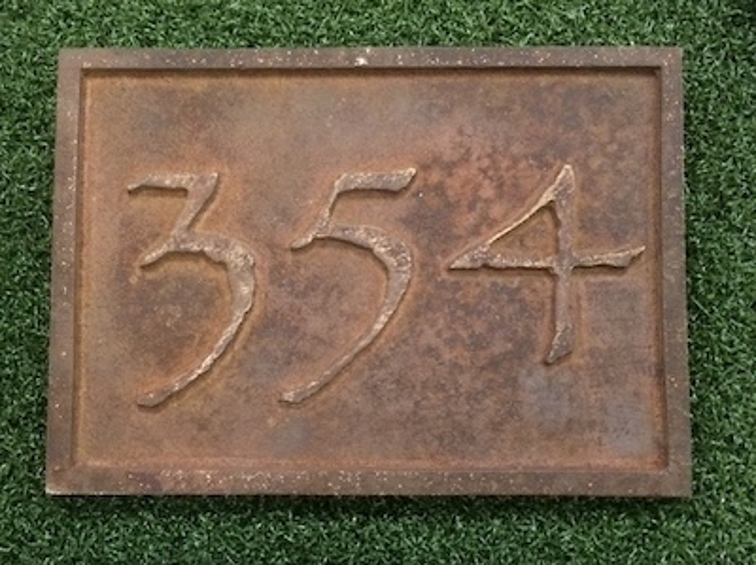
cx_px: 378
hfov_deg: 61.7
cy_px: 282
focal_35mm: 29
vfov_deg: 48.1
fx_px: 633
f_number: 2.2
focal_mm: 4.15
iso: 400
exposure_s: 1/15
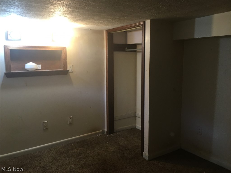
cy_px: 86
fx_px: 194
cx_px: 116
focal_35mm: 29
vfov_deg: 48.2
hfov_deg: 61.7
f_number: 2.2
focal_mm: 4.15
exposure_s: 1/15
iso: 40
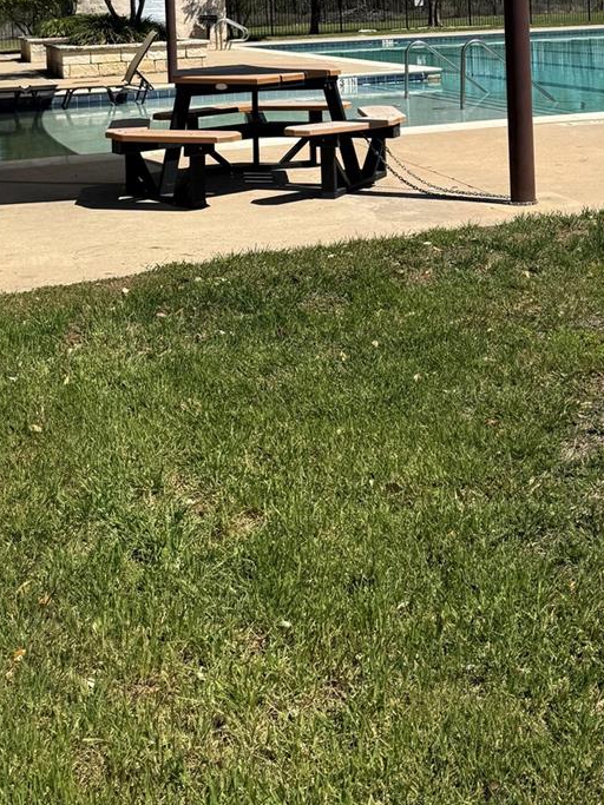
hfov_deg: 26.6
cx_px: 466
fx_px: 1257
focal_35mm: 54
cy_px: 14
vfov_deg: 32.9
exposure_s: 1/5348
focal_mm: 6.76
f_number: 1.78
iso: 80
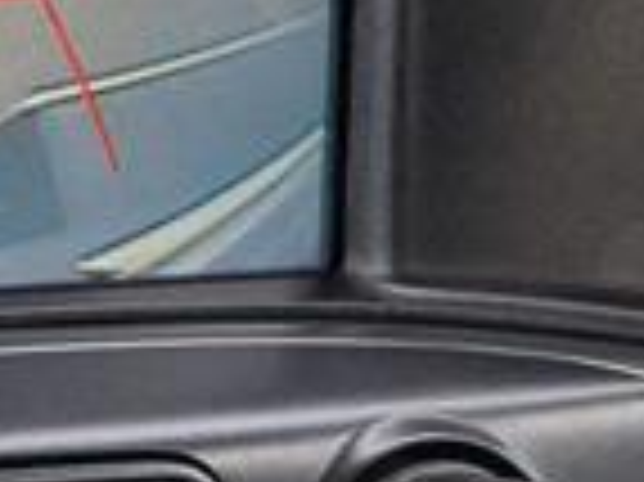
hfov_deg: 8.6
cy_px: -9
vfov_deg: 6.7
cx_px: -545
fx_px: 4089
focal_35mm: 220
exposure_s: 1/222
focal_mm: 6.9
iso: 34
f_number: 1.68
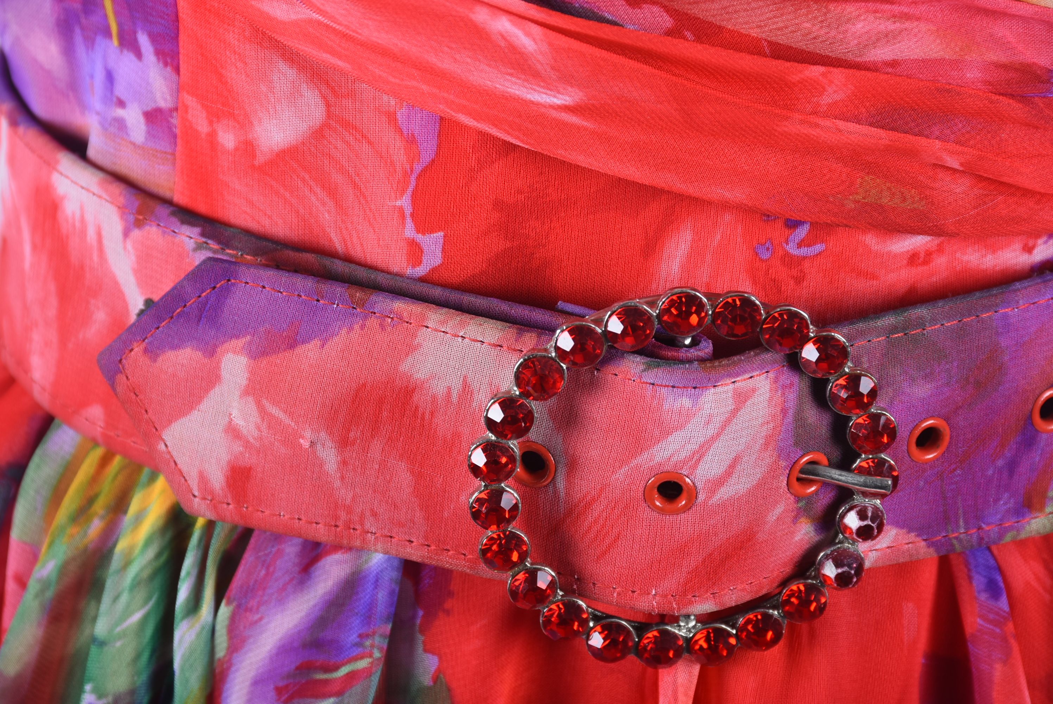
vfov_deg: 6.6
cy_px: 352
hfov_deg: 9.8
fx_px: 6147
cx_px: 526
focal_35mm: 210
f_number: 11
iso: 200
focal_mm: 140
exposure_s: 1/200
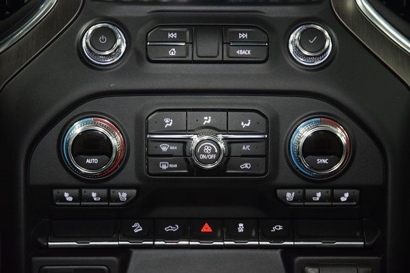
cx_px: 205
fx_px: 1196
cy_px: 136
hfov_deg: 19.5
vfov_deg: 13.0
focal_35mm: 105
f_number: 4.5
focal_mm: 70
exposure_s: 1/30
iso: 2000
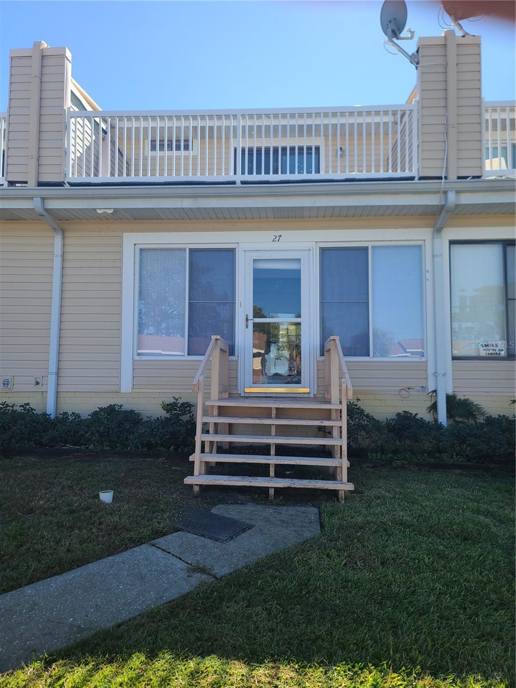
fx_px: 497
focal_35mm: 25
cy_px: 344
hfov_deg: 54.9
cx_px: 258
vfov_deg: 69.4
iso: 16
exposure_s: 1/359
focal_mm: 7
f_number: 1.8
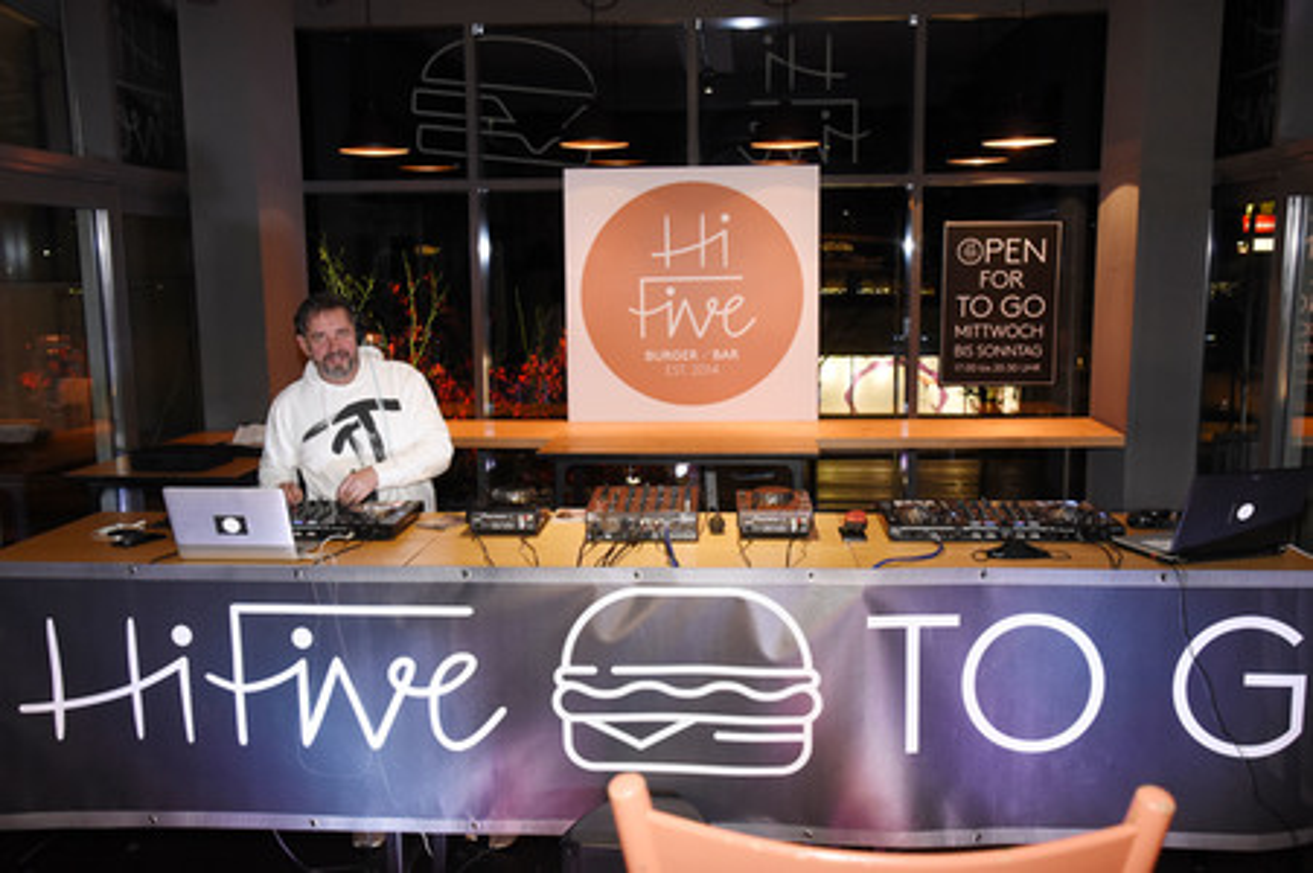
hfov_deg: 60.3
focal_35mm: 31
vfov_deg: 42.3
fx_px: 1130
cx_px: 656
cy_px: 436
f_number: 6.3
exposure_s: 1/60
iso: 3200
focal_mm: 31
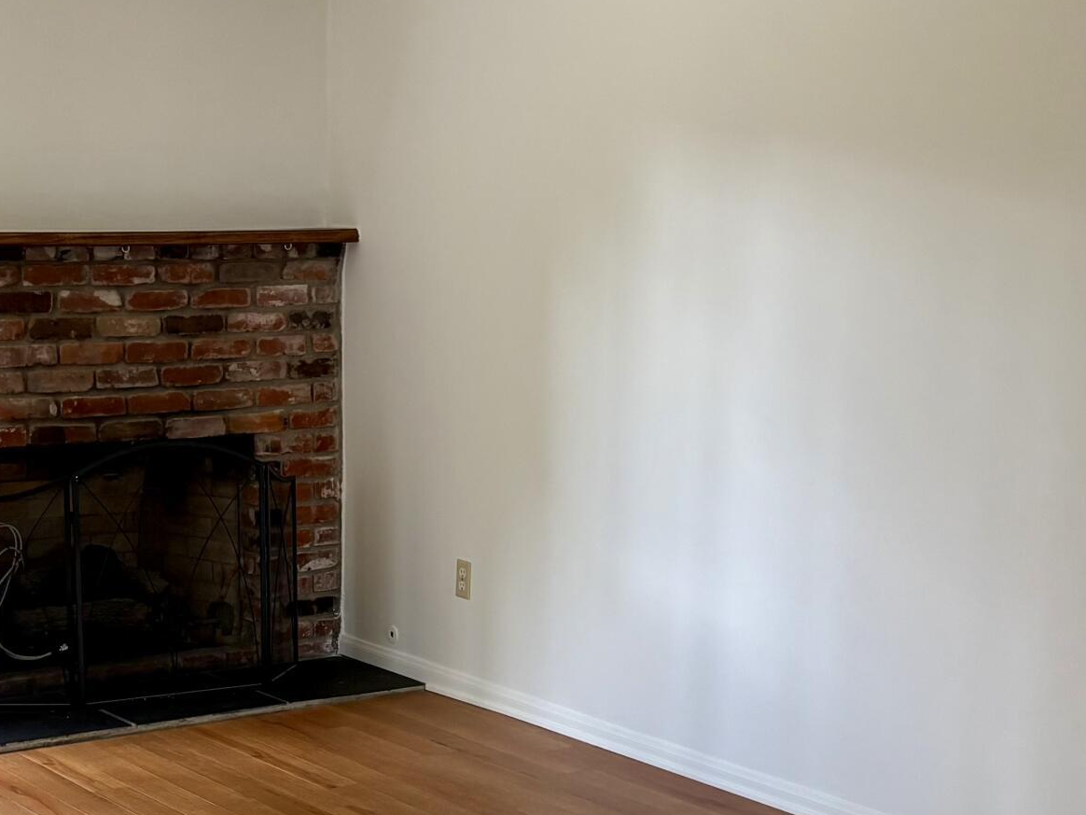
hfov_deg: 28.7
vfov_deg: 21.7
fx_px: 2102
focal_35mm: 67
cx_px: 313
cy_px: 621
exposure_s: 1/71
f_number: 1.6
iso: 125
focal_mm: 5.96
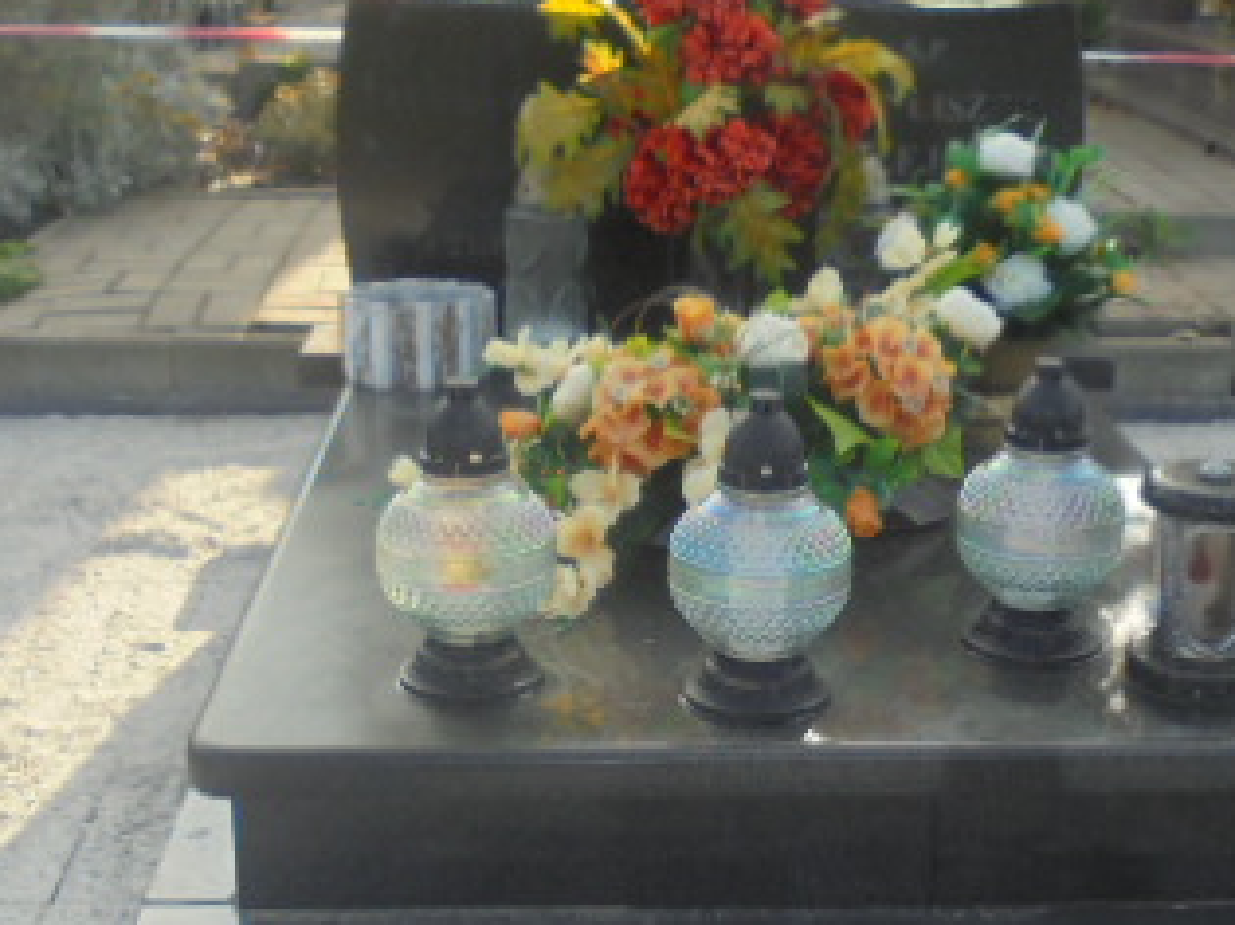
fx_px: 2104
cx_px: 729
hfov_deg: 32.6
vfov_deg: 24.7
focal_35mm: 59
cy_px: 631
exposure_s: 1/250
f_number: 3.7
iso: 100
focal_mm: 5.3
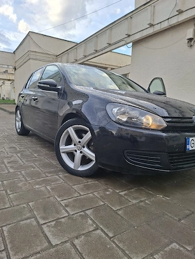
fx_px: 173
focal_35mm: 23
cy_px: 130
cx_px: 98
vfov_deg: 73.9
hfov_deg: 58.9
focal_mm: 5.54
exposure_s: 1/213
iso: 50
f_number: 1.8
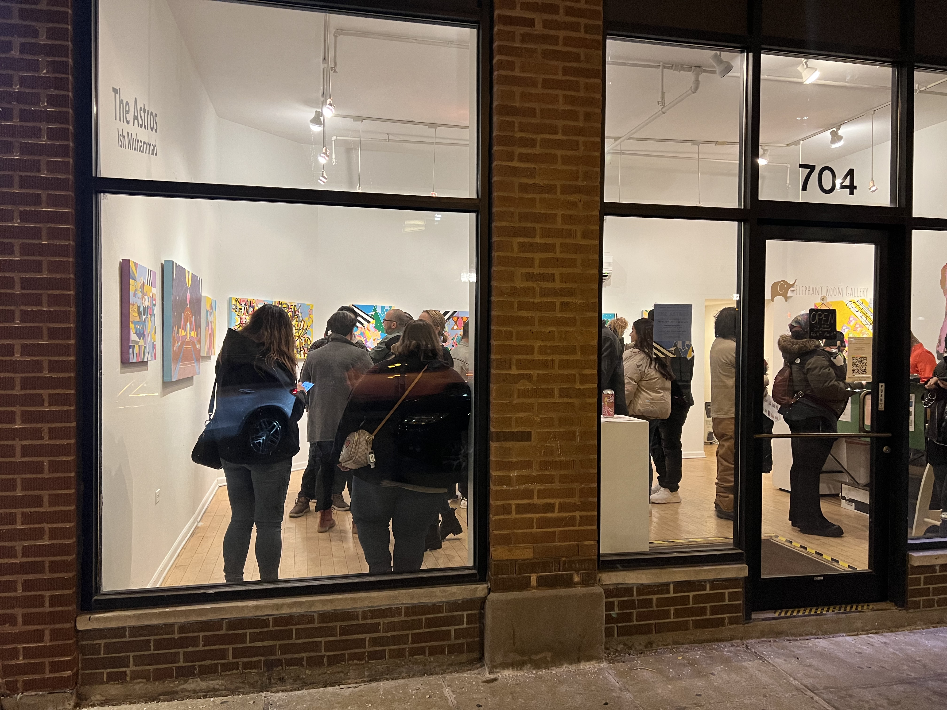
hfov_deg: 67.3
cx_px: 474
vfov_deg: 53.1
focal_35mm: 26
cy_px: 355
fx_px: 711
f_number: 1.5
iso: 320
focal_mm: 5.7
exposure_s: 1/60
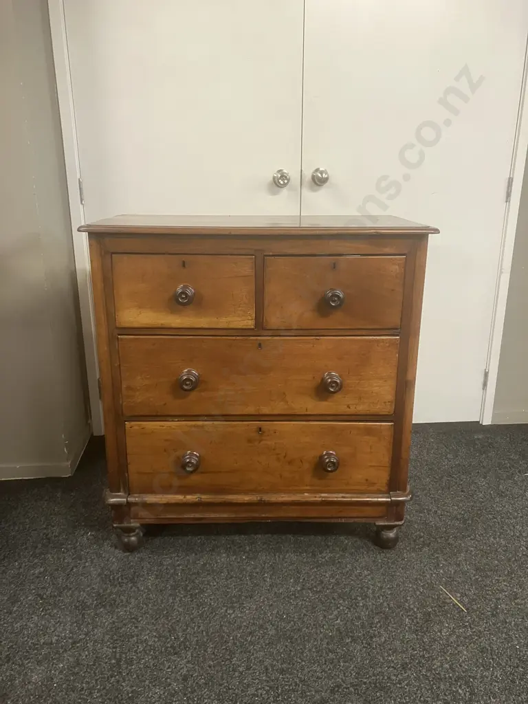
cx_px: 264
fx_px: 569
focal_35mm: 28
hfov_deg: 49.7
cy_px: 352
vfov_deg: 63.4
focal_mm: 3.99
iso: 250
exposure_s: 1/50
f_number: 1.8
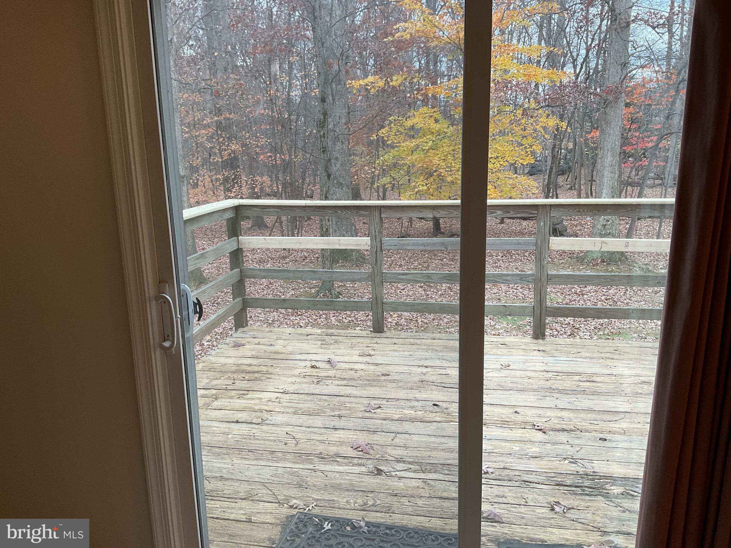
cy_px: 274
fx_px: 612
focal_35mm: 29
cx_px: 366
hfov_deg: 61.7
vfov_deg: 48.2
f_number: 1.8
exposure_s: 1/60
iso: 50
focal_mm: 3
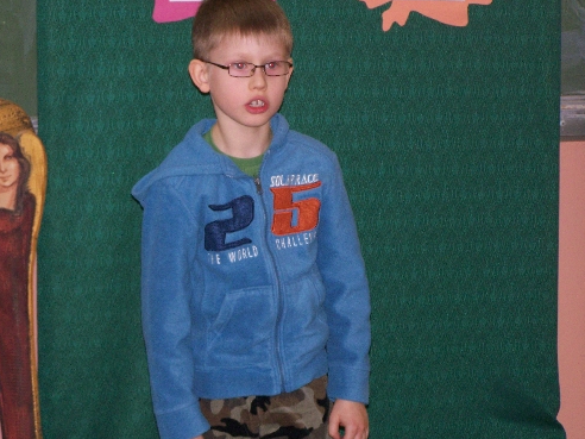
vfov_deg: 9.5
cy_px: 234
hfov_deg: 12.7
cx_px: 250
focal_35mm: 156
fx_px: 2636
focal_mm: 21.2
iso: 160
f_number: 3.3
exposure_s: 1/100
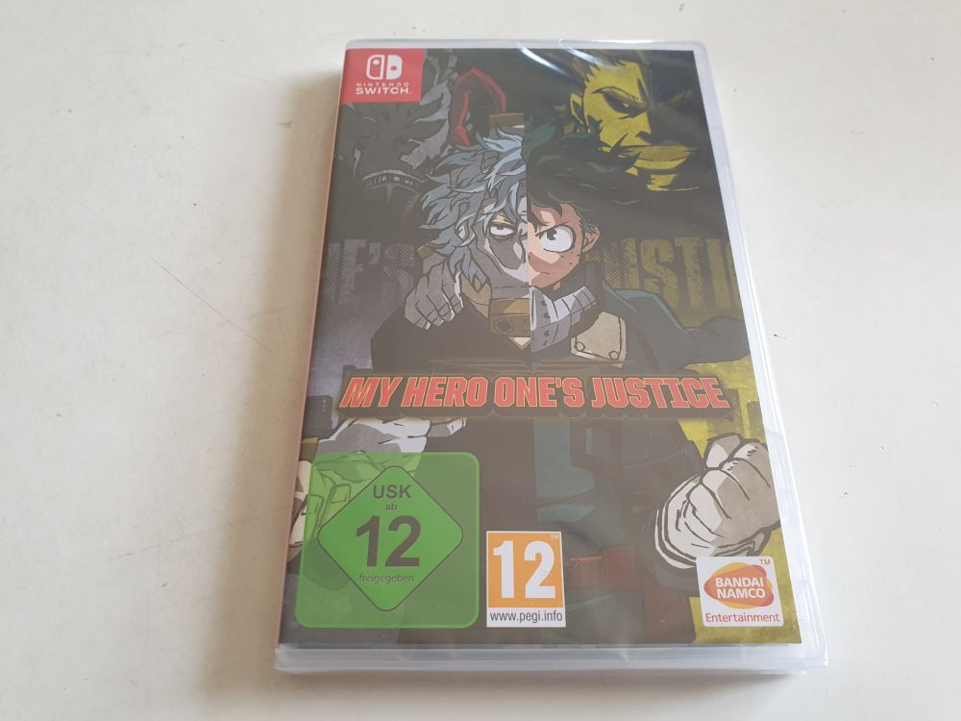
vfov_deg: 53.1
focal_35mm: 26
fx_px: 722
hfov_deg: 67.3
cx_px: 480
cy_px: 360
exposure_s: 1/50
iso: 200
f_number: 2.4
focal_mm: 4.3
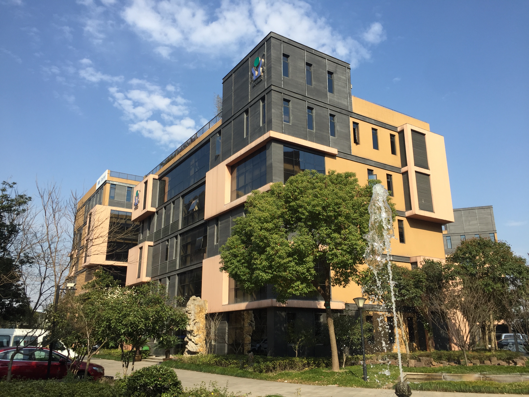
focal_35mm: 29
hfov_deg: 61.7
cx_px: 264
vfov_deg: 48.2
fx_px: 443
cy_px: 198
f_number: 2.2
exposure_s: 1/1412
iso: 32
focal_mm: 4.15
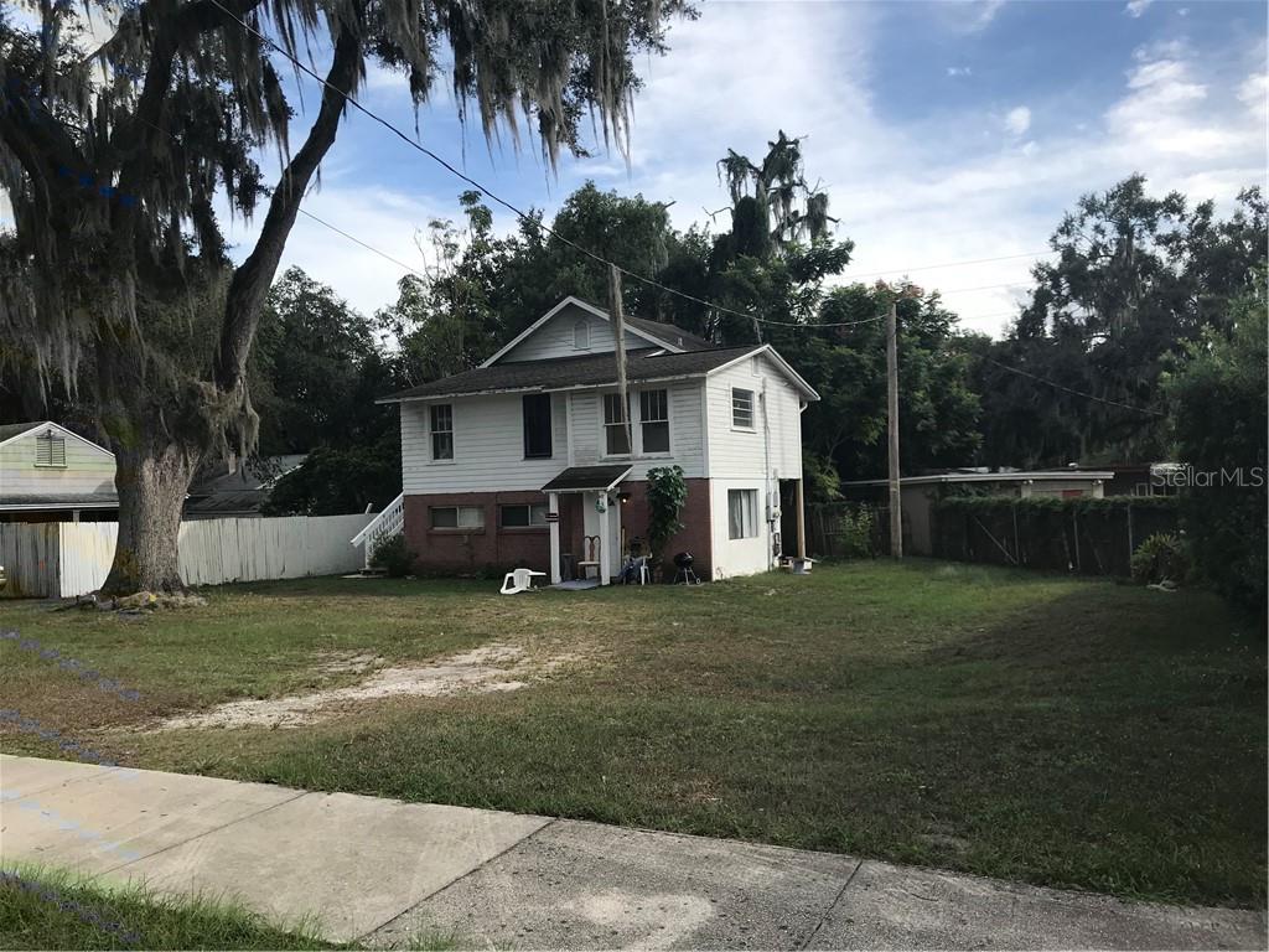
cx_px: 634
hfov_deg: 63.4
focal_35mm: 28
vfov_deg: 49.7
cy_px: 476
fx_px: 1026
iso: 20
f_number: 1.8
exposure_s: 1/1350
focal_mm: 3.99
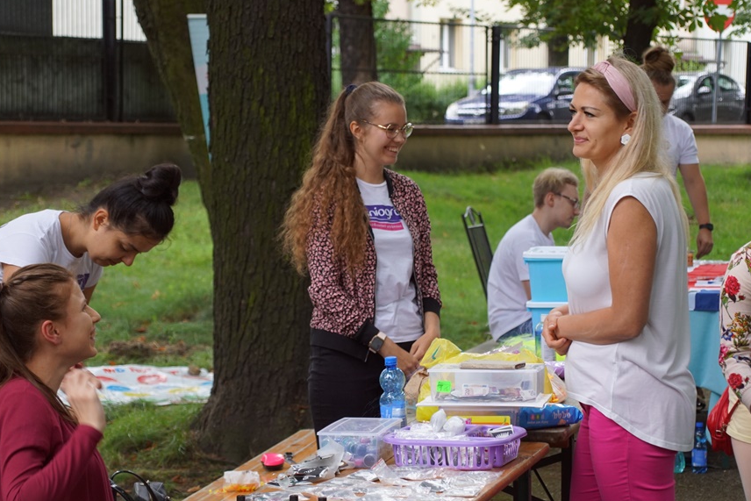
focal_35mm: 105
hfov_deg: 19.5
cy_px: 261
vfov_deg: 13.0
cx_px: 369
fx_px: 2191
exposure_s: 1/160
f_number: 5
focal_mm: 60
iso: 400
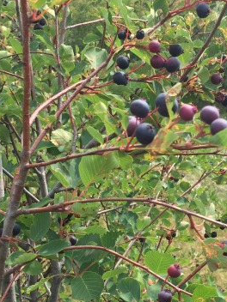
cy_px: 187
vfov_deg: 29.3
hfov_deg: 21.7
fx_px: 577
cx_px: 212
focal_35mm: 66
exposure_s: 1/694
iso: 32
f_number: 2.2
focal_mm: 4.15
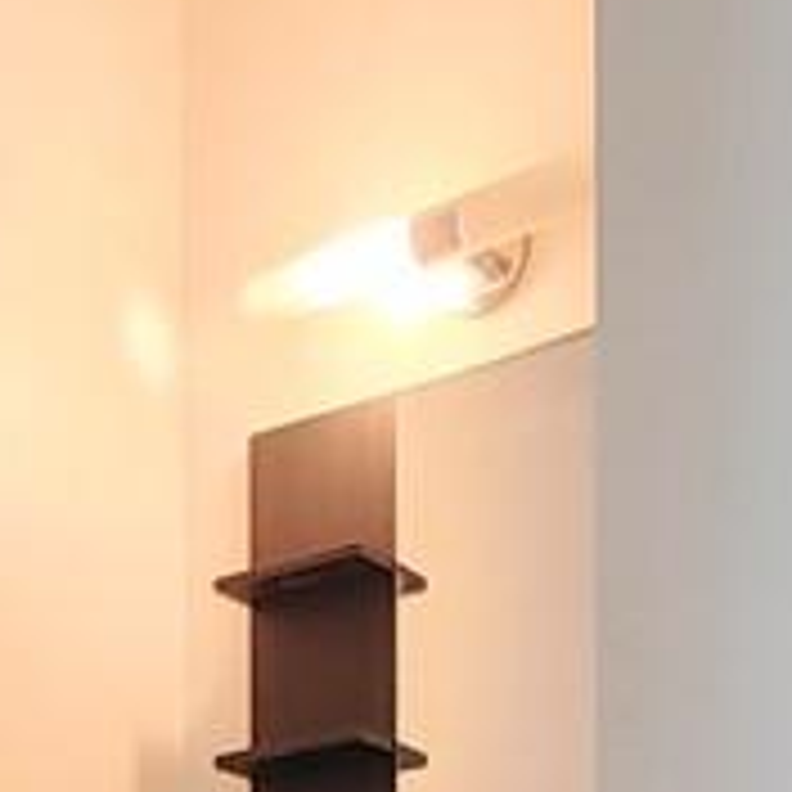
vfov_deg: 18.8
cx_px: -112
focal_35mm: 77
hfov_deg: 21.2
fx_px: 1993
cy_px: 1296
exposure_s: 1/17
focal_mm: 1.78
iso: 400
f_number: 1.9
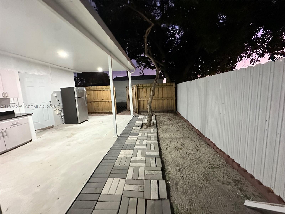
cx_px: 142
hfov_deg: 102.1
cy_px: 107
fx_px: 115
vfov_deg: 85.7
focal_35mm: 14
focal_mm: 2.22
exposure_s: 1/60
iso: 1250
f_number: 2.2
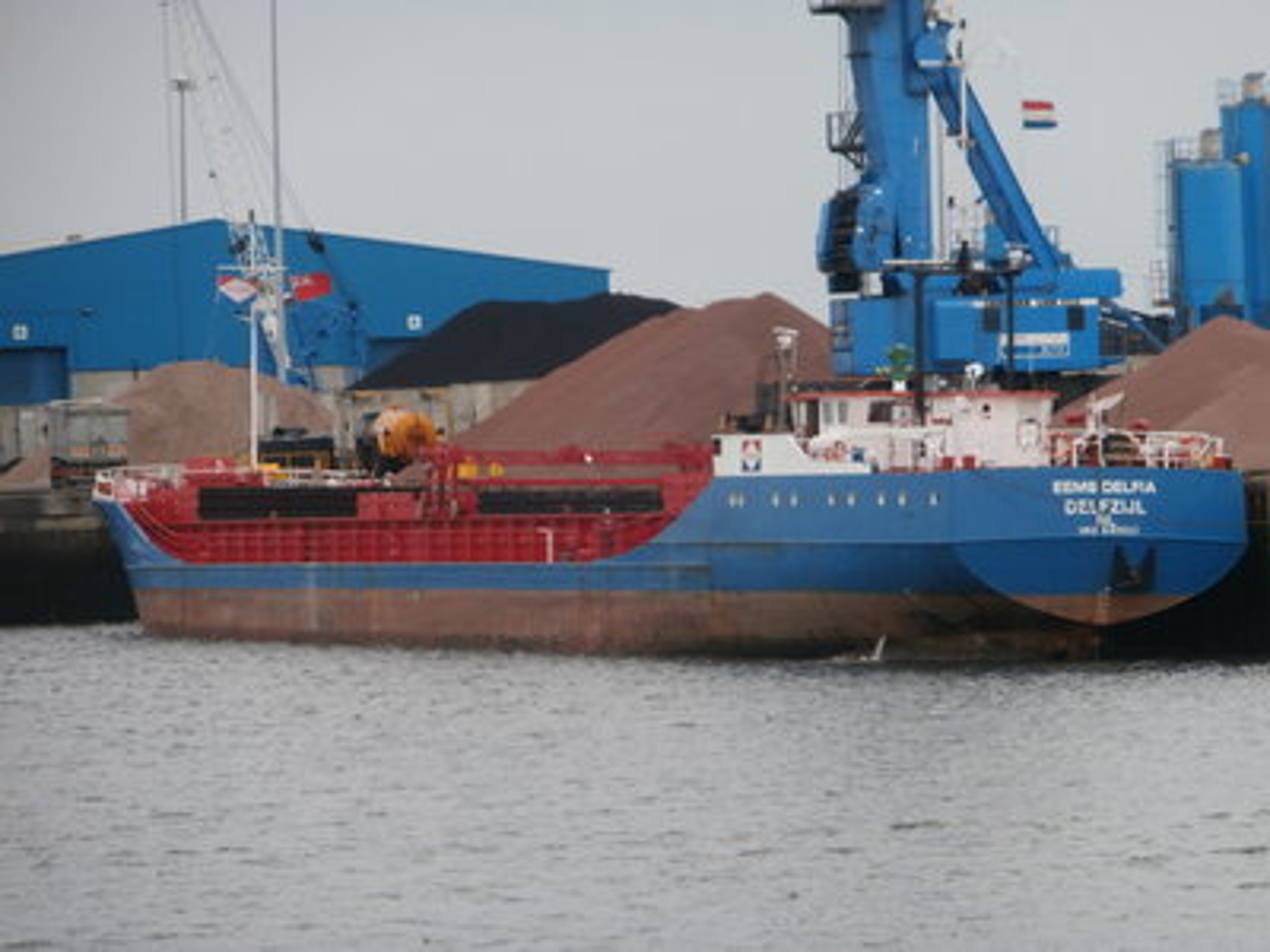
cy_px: 476
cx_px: 635
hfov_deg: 8.2
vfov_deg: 6.2
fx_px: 8805
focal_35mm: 240
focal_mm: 42
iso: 125
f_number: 5.8
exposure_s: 1/200
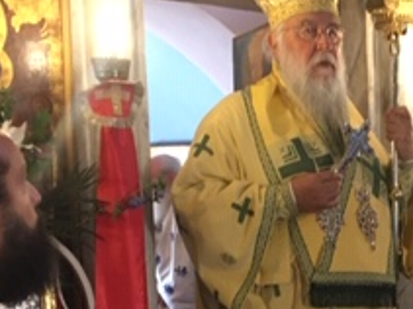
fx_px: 1049
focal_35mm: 88
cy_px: 370
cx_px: 421
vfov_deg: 16.1
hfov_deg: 21.4
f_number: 2.2
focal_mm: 4.15
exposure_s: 1/33
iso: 200
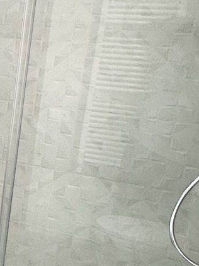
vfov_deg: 28.6
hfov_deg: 17.5
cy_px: 141
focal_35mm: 68
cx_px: -157
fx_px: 522
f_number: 2.2
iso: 160
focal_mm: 2.22
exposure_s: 1/100
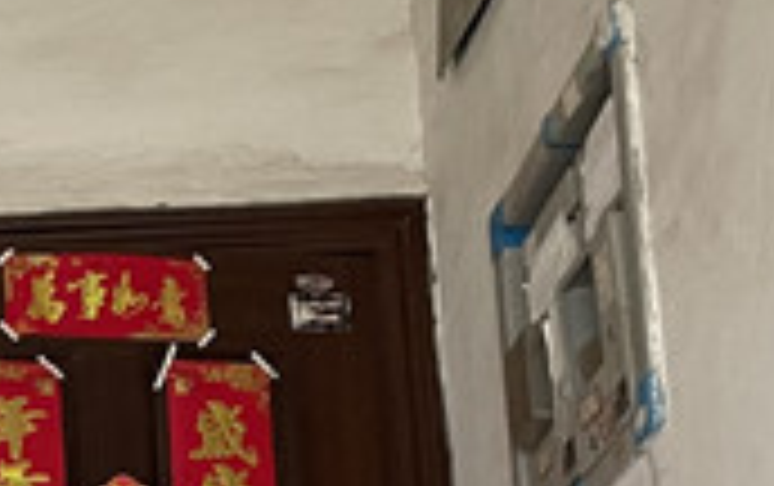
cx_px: -288
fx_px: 2704
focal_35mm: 128
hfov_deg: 15.4
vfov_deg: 9.7
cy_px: 882
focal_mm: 4.2
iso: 200
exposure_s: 1/50
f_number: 1.6
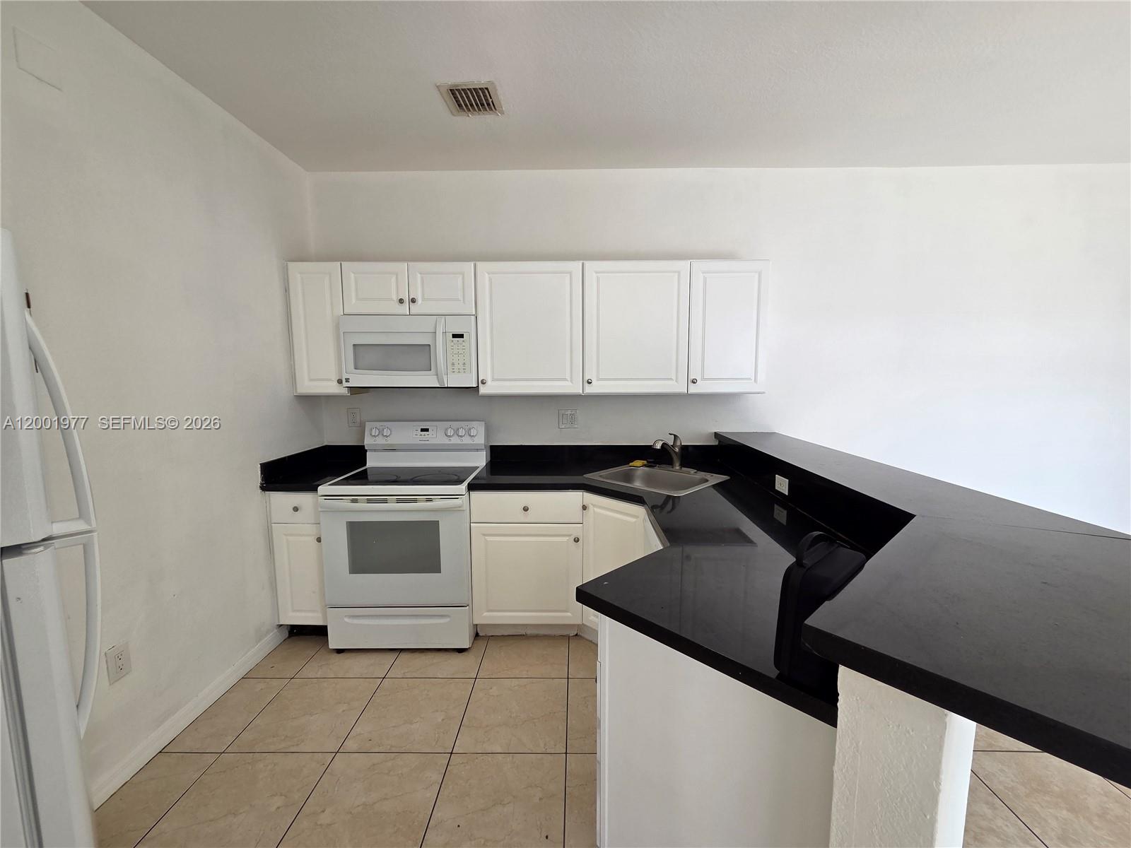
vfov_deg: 89.9
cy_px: 424
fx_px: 425
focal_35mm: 13
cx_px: 566
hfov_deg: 106.2
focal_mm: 2.2
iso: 50
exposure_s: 1/129
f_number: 2.2
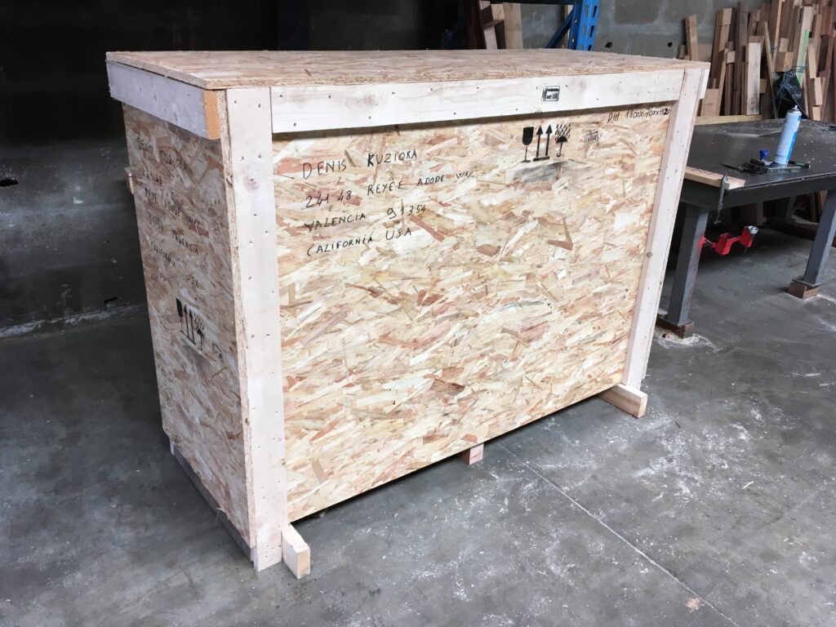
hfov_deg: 61.7
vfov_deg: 48.2
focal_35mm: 29
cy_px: 314
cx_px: 418
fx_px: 700
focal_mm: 4.15
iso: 25
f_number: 2.2
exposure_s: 1/33
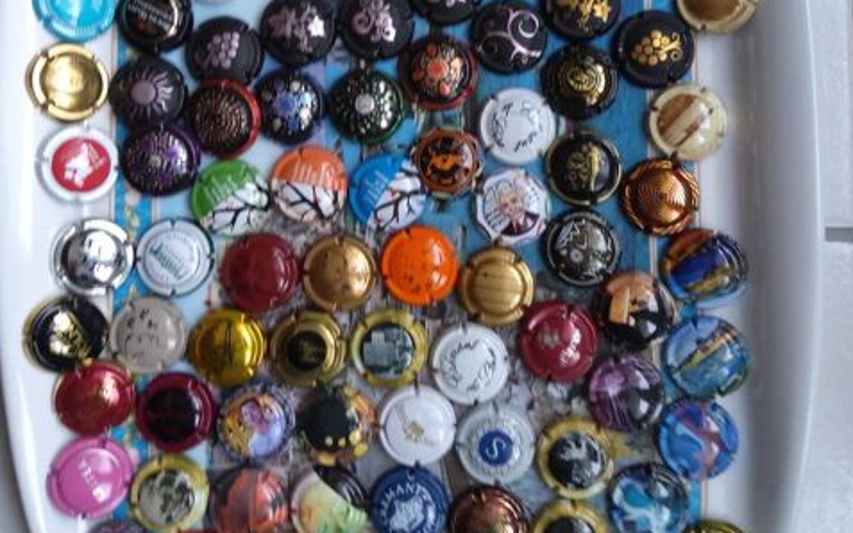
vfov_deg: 33.8
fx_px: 860
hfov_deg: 52.8
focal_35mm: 37
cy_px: 138
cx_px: 427
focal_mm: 3.08
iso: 200
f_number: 2
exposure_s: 1/33
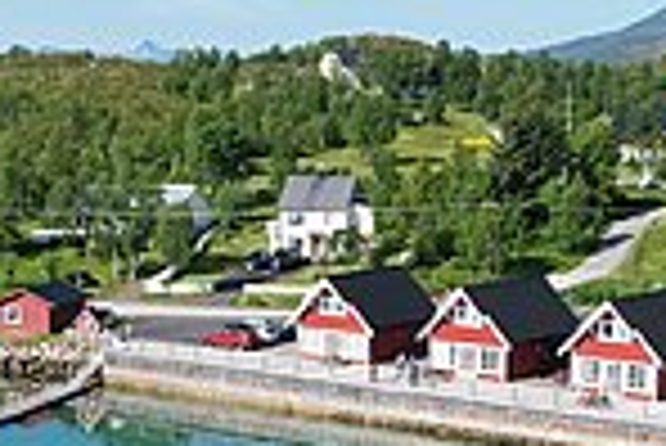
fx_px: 1648
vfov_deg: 15.2
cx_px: 212
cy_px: 387
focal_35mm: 89
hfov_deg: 22.7
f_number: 2.8
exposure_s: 1/1600
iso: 120
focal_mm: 8.38
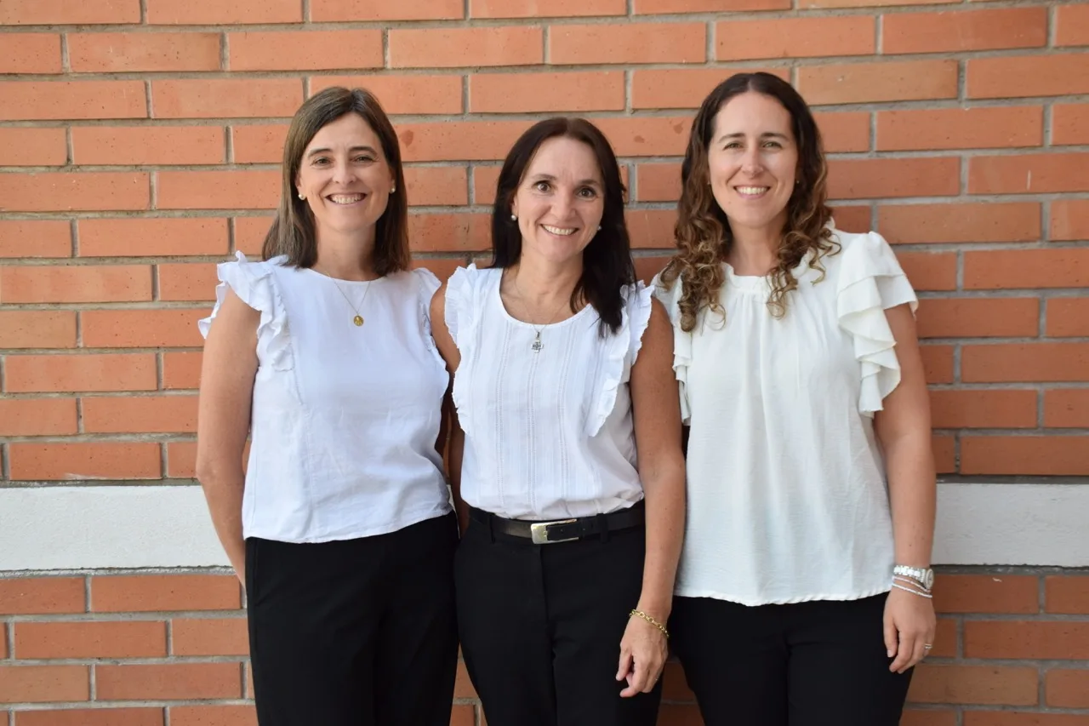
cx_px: 544
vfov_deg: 28.1
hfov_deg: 41.1
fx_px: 1452
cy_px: 363
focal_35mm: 48
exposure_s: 1/200
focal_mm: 32
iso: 400
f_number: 7.1
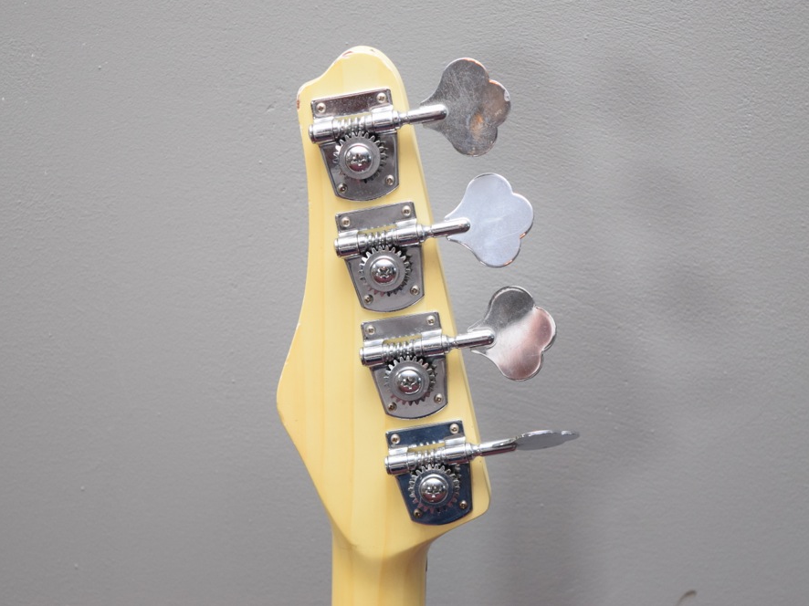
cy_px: 303
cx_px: 375
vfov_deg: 16.5
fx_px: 2092
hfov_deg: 21.9
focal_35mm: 90
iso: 1000
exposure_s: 1/60
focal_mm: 55
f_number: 5.6
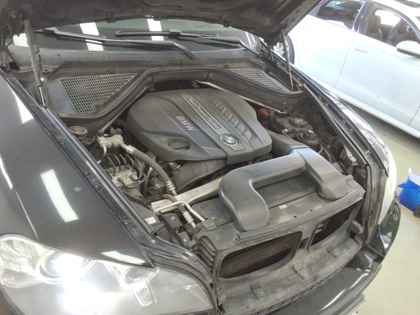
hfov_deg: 63.4
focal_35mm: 28
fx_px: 340
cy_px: 158
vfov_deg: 49.7
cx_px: 210
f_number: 1.9
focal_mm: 2.91
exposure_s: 1/60
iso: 56
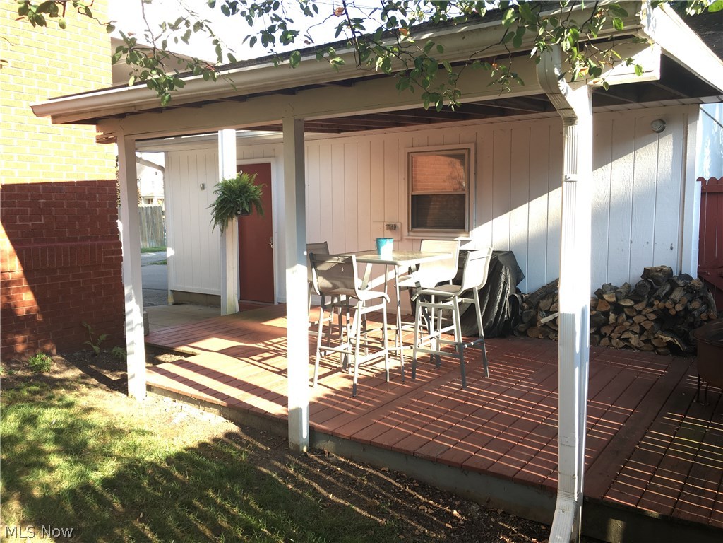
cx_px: 362
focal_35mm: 29
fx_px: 606
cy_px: 272
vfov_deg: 48.2
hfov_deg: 61.7
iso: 25
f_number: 2.2
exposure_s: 1/120
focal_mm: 4.15
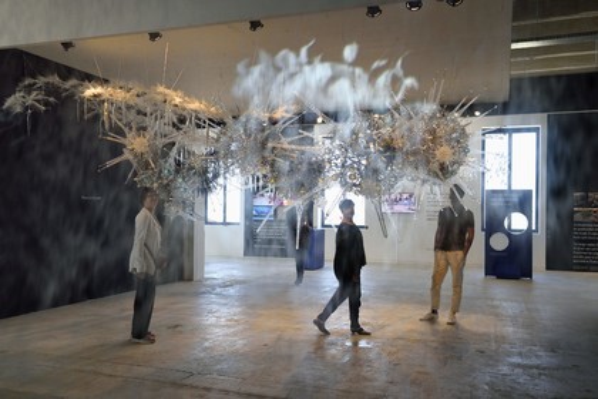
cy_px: 200
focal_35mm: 34
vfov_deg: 38.9
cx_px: 299
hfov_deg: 55.8
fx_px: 565
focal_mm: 34
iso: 800
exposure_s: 1/60
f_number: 8
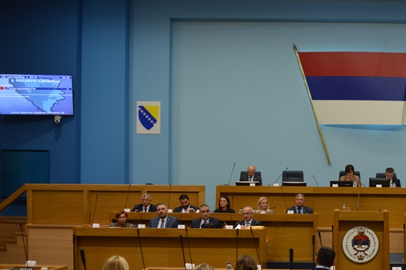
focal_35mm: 59
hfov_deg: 32.3
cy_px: 207
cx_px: 366
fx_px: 664
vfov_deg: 22.7
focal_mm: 21
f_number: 4
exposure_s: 1/60
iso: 400
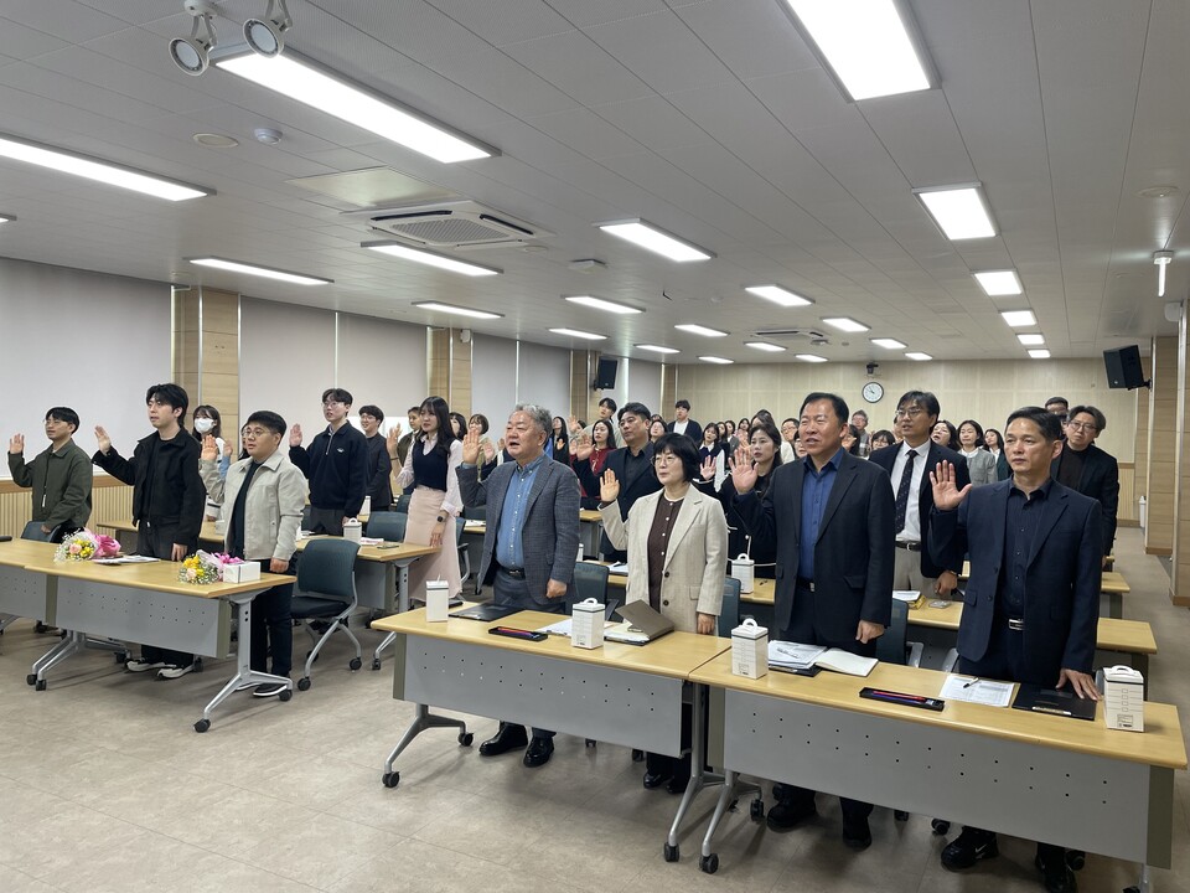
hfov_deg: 67.3
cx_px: 595
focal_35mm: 26
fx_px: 894
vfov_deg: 53.1
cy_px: 446
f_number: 1.6
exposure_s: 1/60
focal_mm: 4.2
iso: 80
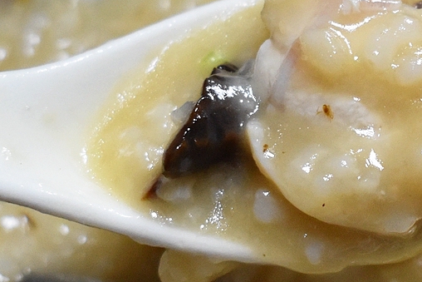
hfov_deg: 10.2
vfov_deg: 6.8
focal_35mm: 202
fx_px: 2368
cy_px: 72
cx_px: 336
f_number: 5
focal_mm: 38
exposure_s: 1/60
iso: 1600
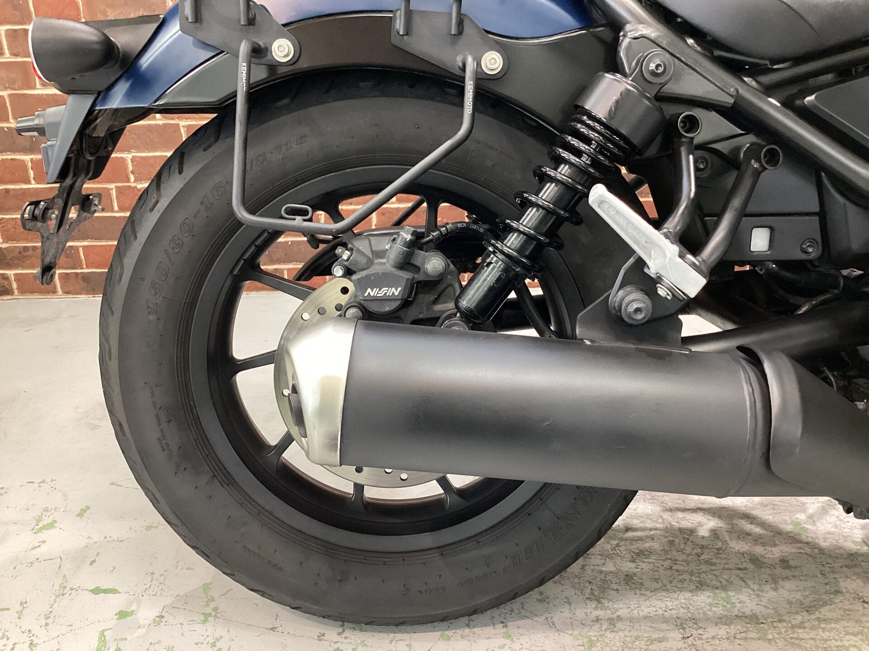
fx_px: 778
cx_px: 434
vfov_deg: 45.4
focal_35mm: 31
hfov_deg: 58.4
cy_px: 326
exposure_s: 1/50
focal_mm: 3.3
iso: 160
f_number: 2.4
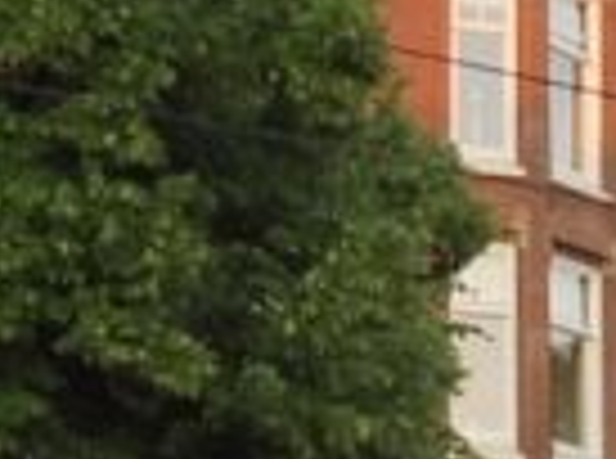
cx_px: 1578
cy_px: 1172
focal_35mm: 225
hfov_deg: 8.0
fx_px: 3993
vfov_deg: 6.2
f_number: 3.6
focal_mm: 5.4
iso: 100
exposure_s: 1/100
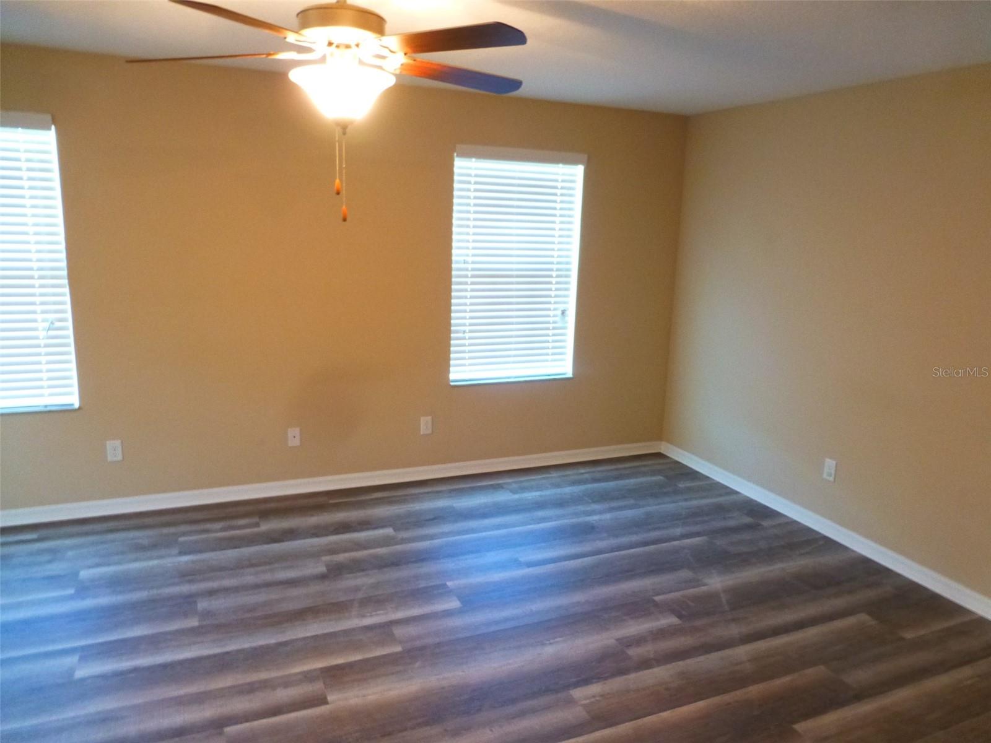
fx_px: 687
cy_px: 372
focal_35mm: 24
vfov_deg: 56.8
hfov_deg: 71.6
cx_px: 496
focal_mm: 4.3
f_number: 3.3
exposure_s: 1/8
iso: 400
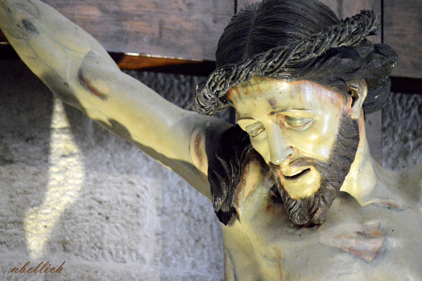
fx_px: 2547
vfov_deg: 6.3
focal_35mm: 218
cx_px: 211
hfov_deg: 9.5
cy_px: 140
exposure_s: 1/60
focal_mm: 145
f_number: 5.6
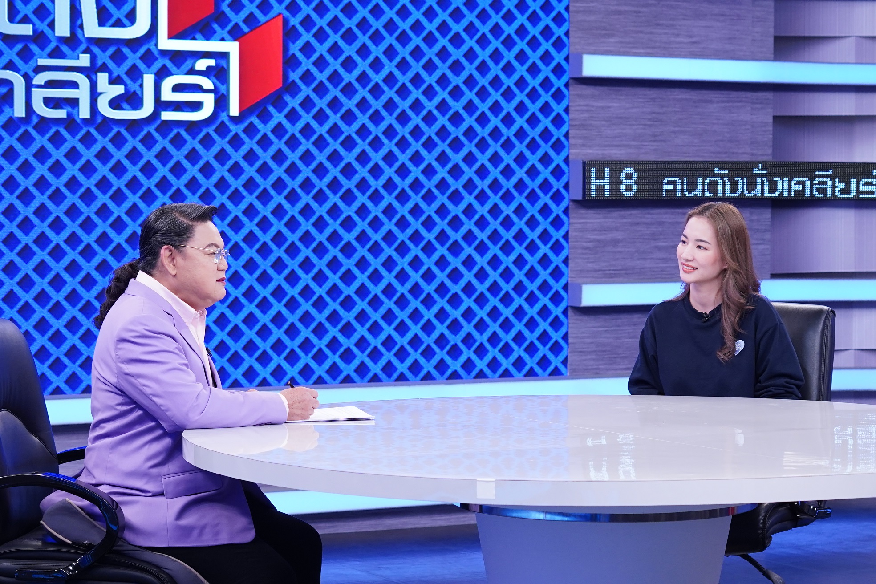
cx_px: 438
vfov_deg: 14.1
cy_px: 292
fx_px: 2360
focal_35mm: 97
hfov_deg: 21.0
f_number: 5
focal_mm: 65
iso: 1600
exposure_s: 1/125
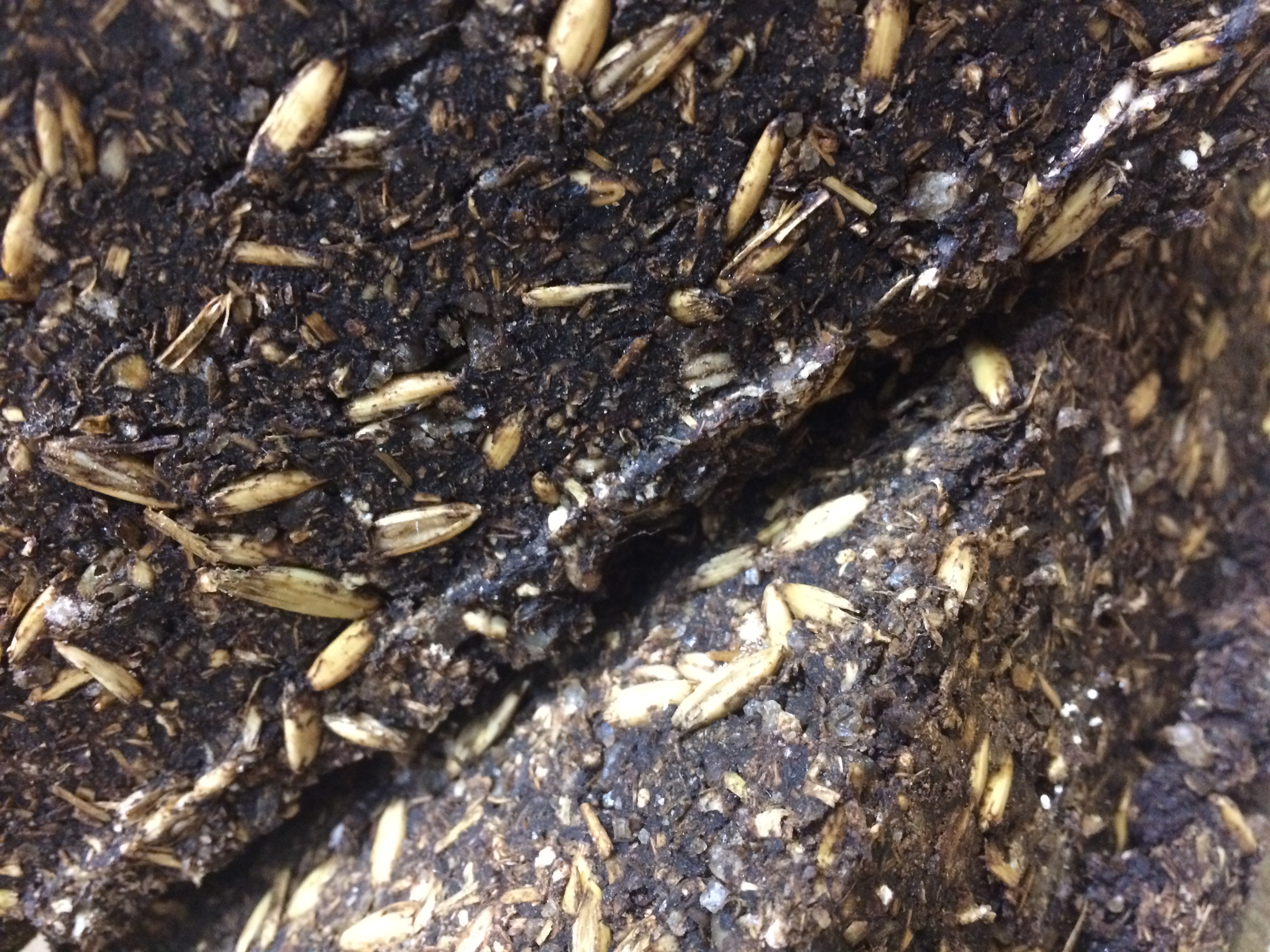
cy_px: 476
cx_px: 635
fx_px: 1064
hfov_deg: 61.7
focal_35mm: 29
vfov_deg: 48.2
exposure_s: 1/17
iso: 400
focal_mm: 4.15
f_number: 2.2
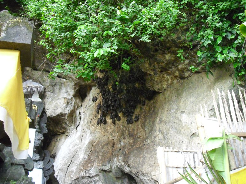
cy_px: 92
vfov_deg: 37.7
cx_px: 123
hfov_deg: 49.0
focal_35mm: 38
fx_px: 270
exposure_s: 1/100
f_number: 2.8
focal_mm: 6.2
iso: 400
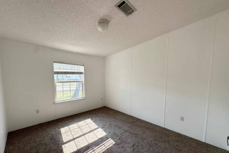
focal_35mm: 15
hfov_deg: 100.4
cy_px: 84
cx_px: 116
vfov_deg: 77.1
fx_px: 95
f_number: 2.2
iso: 40
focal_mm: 2.22
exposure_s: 1/222
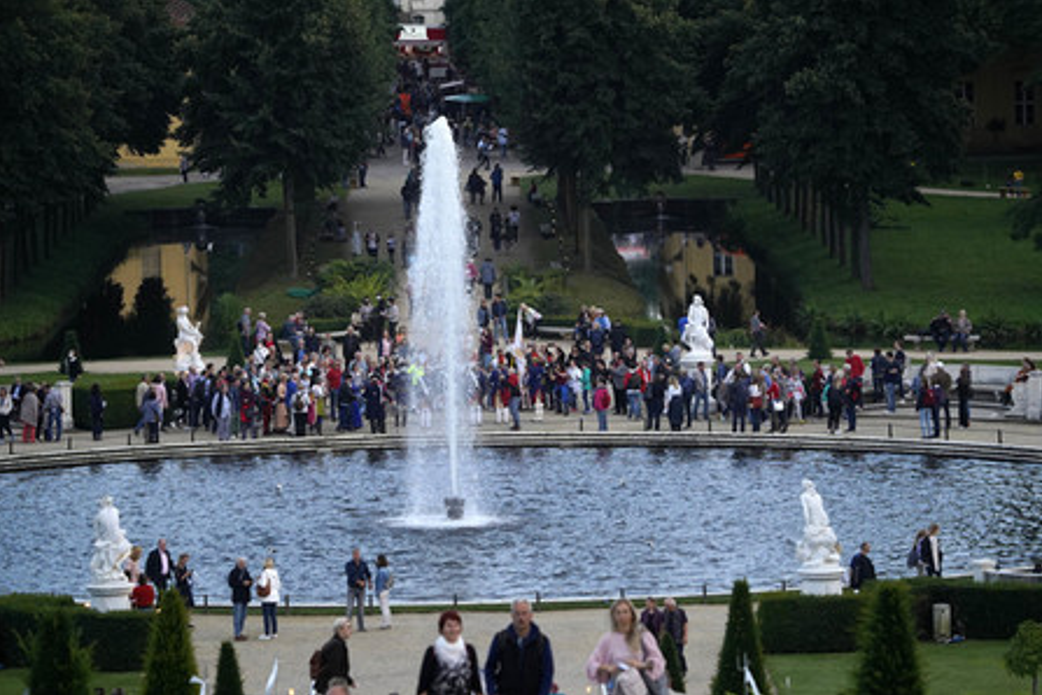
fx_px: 6309
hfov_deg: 9.4
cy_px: 348
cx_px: 523
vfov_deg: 6.3
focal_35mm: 218
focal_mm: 216
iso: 2000
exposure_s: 1/1000
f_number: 6.3
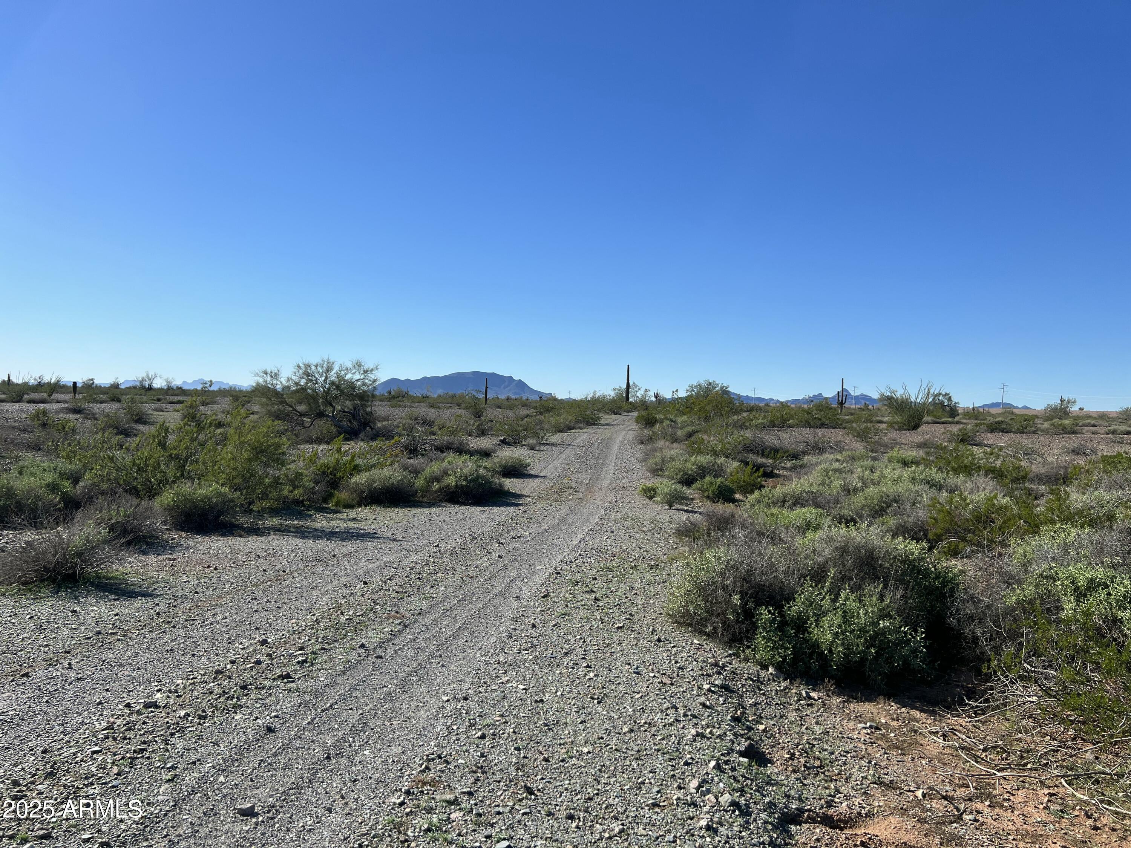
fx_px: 849
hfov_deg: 67.3
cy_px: 424
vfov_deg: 53.1
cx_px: 566
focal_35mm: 26
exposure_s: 1/5882
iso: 50
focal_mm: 5.7
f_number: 1.5
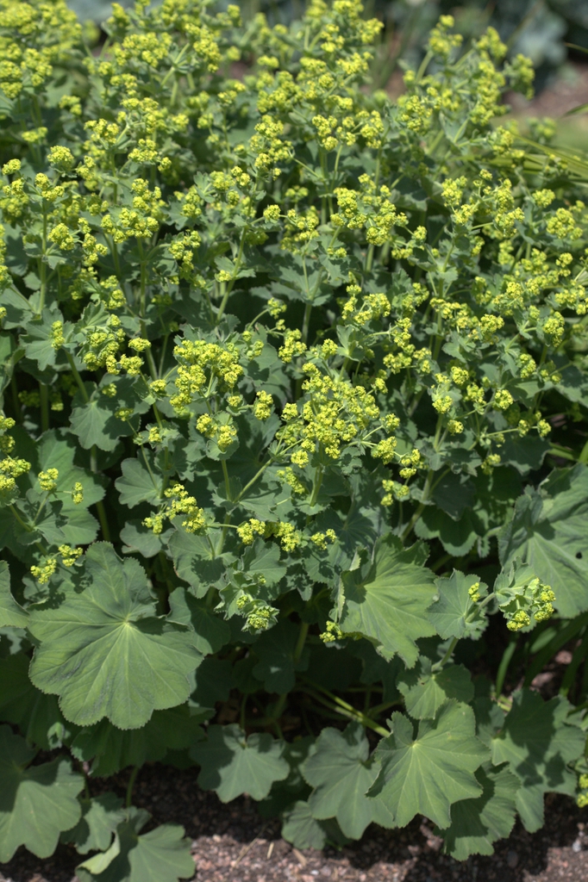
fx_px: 2378
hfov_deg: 14.1
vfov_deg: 21.0
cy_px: 441
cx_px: 294
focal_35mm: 97
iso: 400
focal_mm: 100
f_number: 5
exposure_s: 1/2000
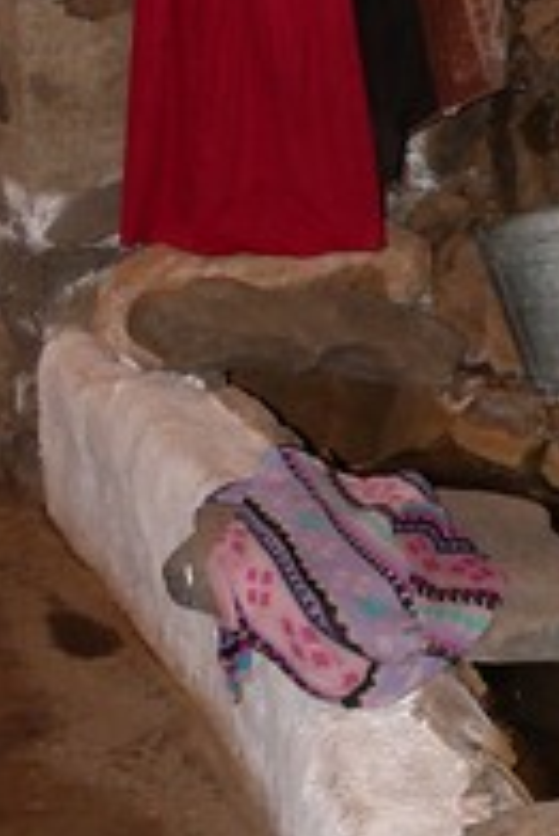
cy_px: 328
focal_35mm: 139
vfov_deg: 14.7
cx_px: 1156
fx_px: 3232
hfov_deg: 9.2
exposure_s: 1/30
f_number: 2.8
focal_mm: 7.4
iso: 125
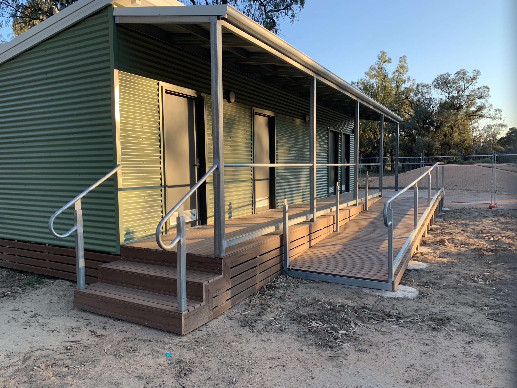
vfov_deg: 53.1
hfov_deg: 67.3
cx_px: 258
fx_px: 388
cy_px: 194
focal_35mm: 26
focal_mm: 4.25
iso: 25
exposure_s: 1/310
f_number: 1.8
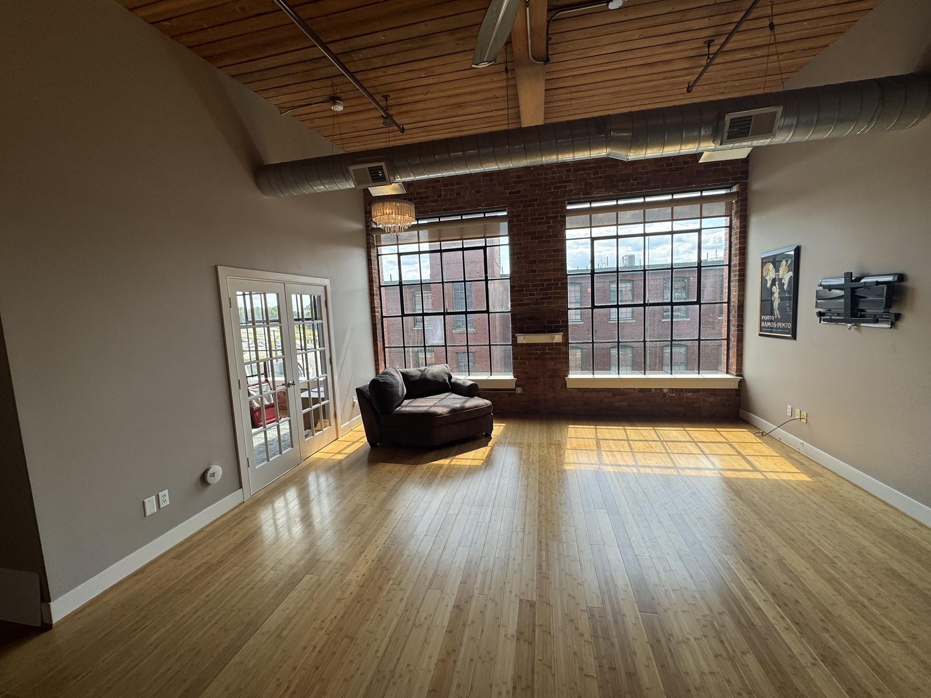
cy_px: 349
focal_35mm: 14
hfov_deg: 102.1
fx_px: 377
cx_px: 466
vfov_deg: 85.7
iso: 40
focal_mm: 2.22
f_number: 2.2
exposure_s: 1/293
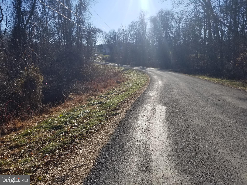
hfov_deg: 67.3
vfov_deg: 53.1
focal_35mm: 26
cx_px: 124
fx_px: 186
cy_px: 92
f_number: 1.7
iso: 50
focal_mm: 4.25
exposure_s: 1/3600
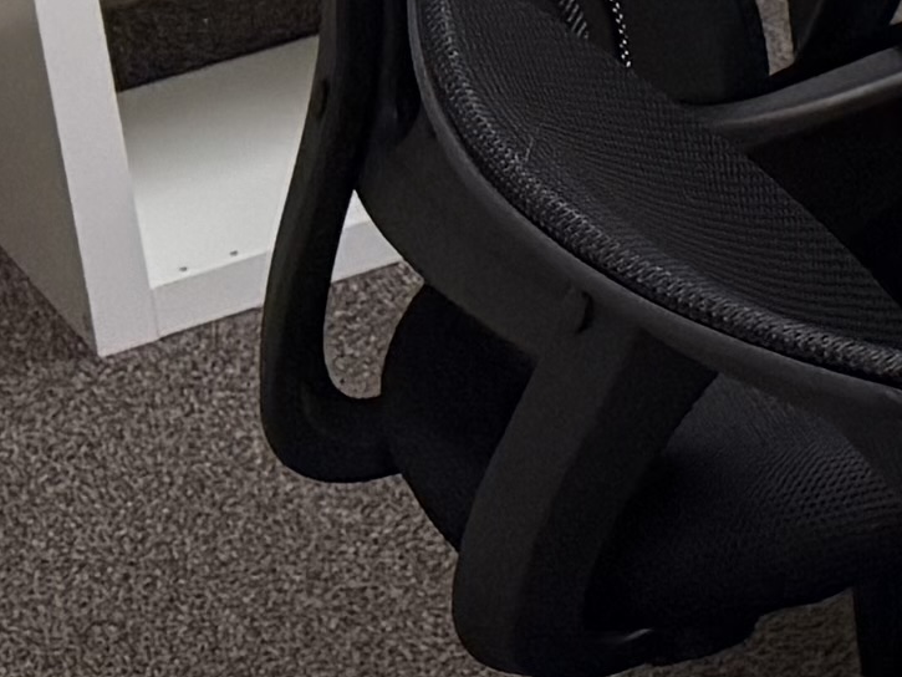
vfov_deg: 7.3
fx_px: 4926
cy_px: -979
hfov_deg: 8.3
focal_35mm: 189
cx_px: 2944
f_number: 1.78
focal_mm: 6.76
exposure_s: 1/120
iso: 160
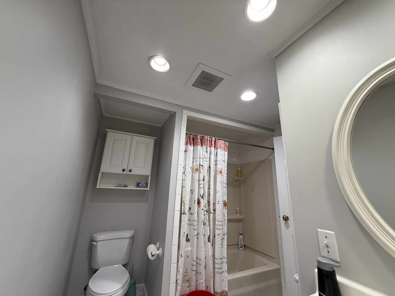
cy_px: 148
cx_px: 198
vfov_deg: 85.7
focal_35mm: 14
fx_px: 160
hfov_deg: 102.1
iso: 200
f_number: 2.2
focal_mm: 2.22
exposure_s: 1/120
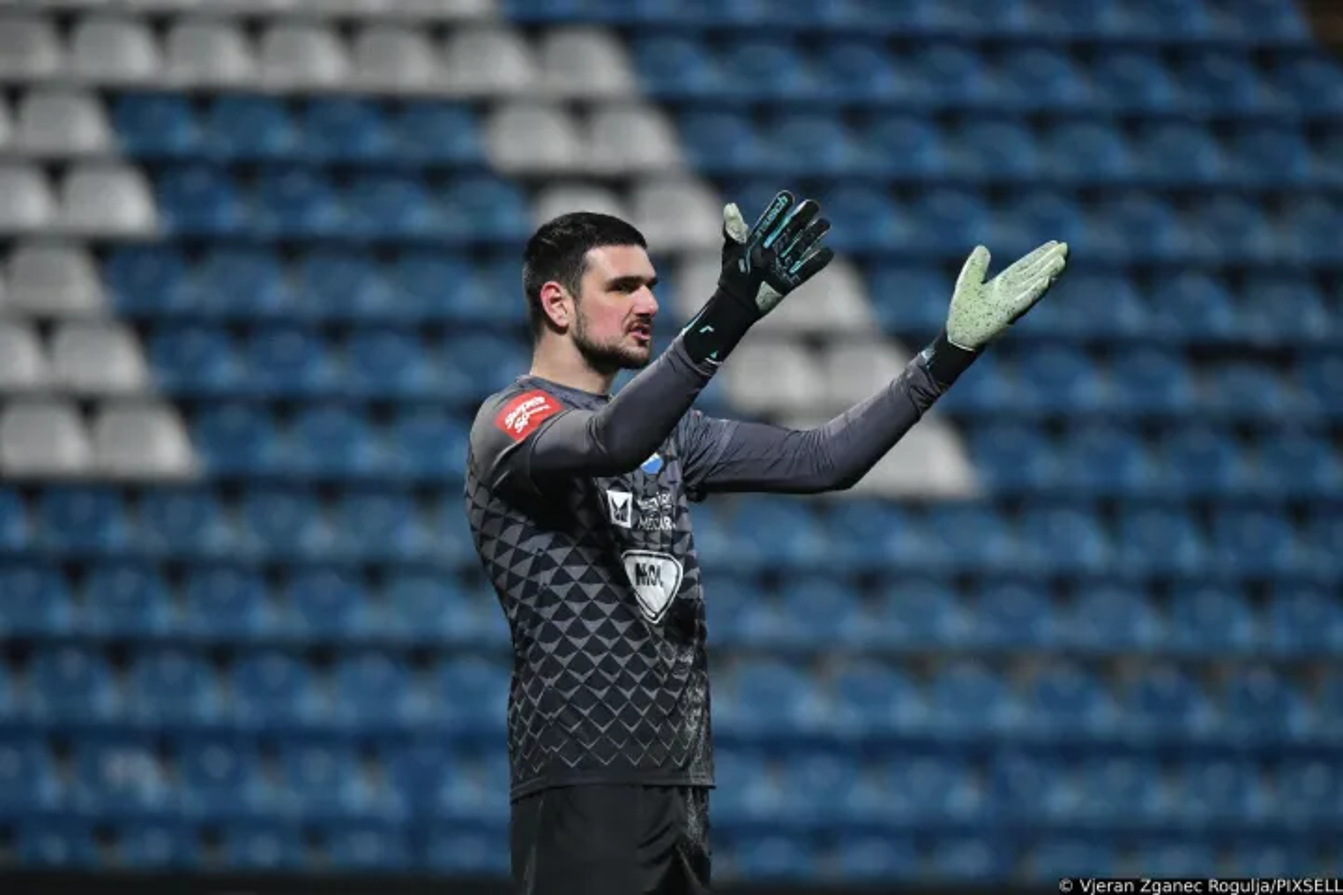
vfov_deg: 4.0
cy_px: 448
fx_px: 12683
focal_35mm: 340
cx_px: 672
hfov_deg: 6.1
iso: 6400
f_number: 4
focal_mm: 340
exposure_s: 1/1600
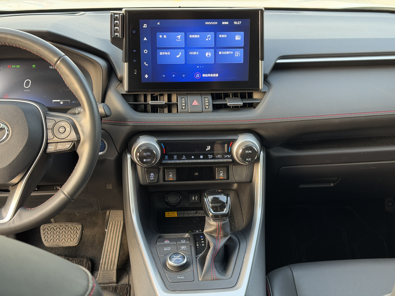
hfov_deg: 39.7
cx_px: 198
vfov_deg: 30.3
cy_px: 148
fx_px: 548
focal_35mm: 48
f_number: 1.78
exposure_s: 1/60
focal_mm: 6.76
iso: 160
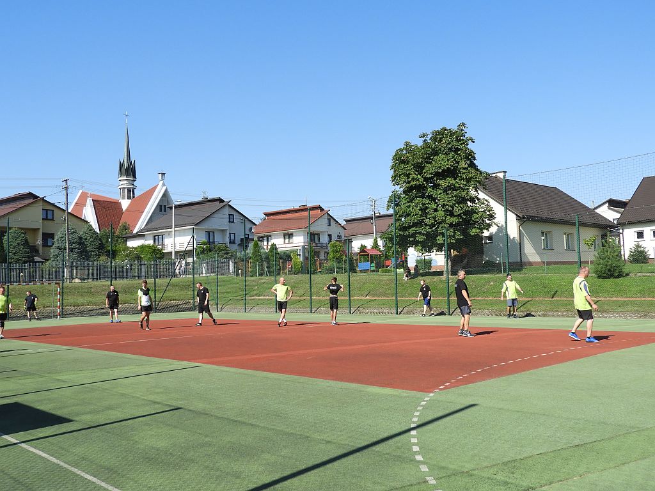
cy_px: 246
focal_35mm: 33
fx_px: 624
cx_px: 328
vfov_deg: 42.9
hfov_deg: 55.4
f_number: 3.6
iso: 100
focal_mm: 5.9
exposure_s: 1/800
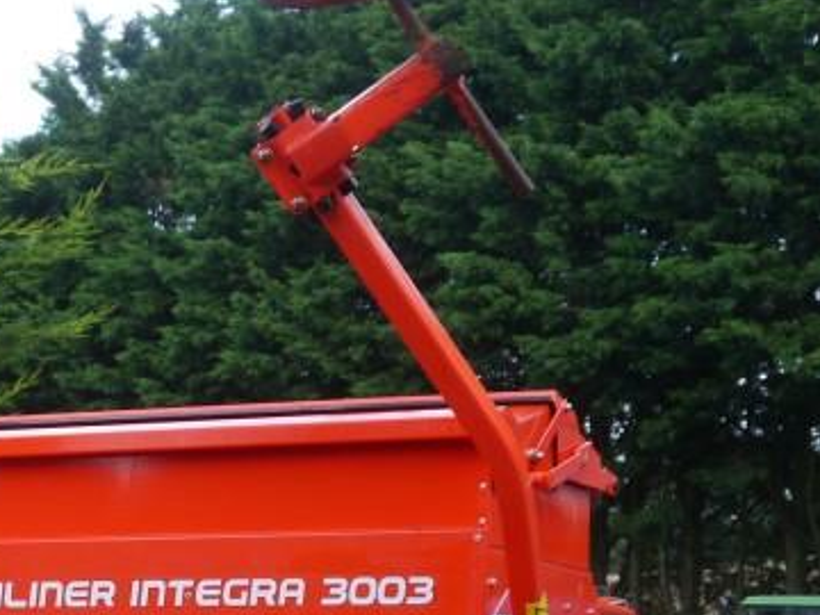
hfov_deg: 17.6
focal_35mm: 108
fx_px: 2558
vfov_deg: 13.3
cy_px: 743
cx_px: -71
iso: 160
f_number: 5
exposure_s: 1/125
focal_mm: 19
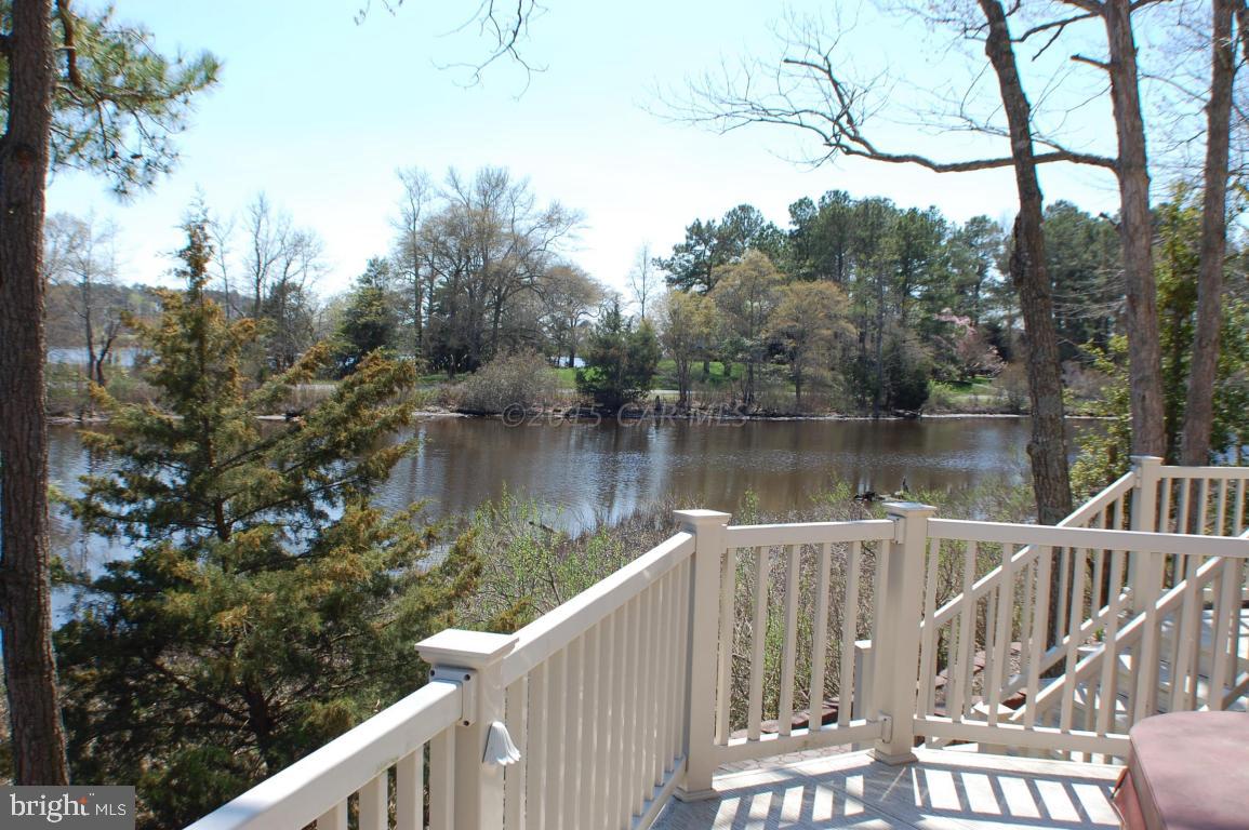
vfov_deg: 29.8
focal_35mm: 45
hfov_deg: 43.6
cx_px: 624
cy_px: 415
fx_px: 1560
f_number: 8
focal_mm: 30
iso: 200
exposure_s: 1/250
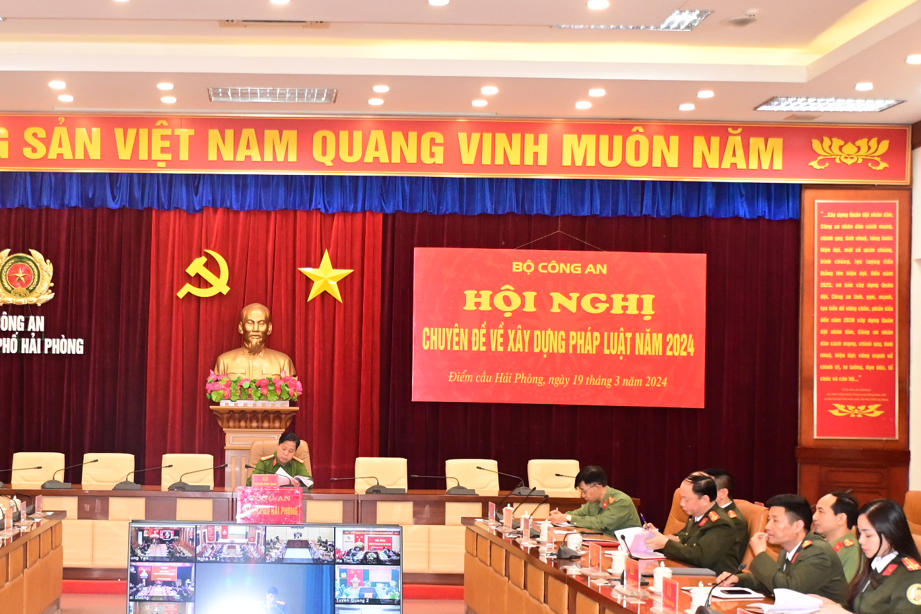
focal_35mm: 55
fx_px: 1407
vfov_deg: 24.5
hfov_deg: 35.7
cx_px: 273
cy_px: 401
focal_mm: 26
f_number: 3.8
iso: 3200
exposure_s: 1/200
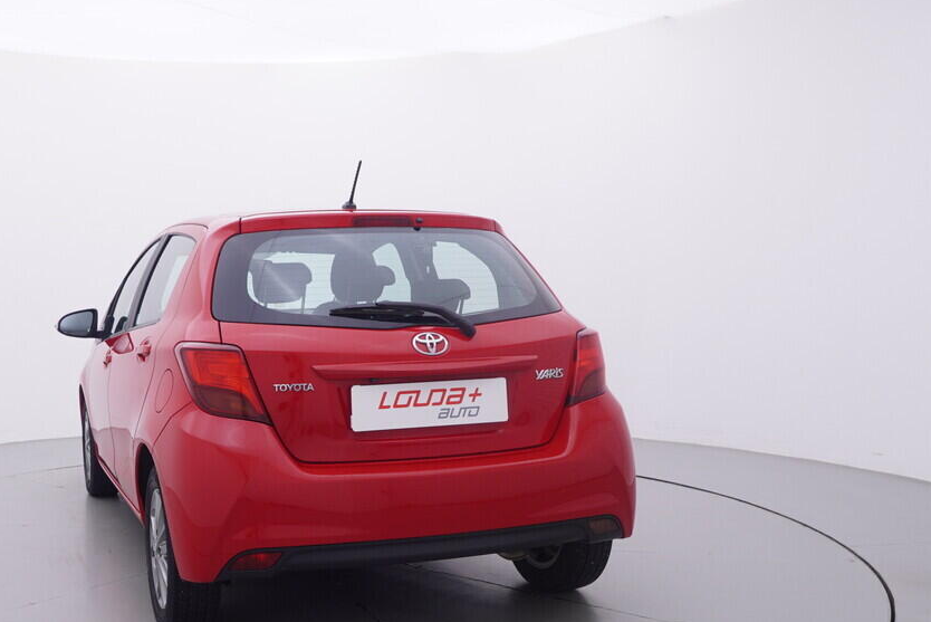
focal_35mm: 39
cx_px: 281
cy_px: 404
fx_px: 1006
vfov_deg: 34.1
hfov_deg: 48.5
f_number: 5
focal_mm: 15
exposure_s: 1/80
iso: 200
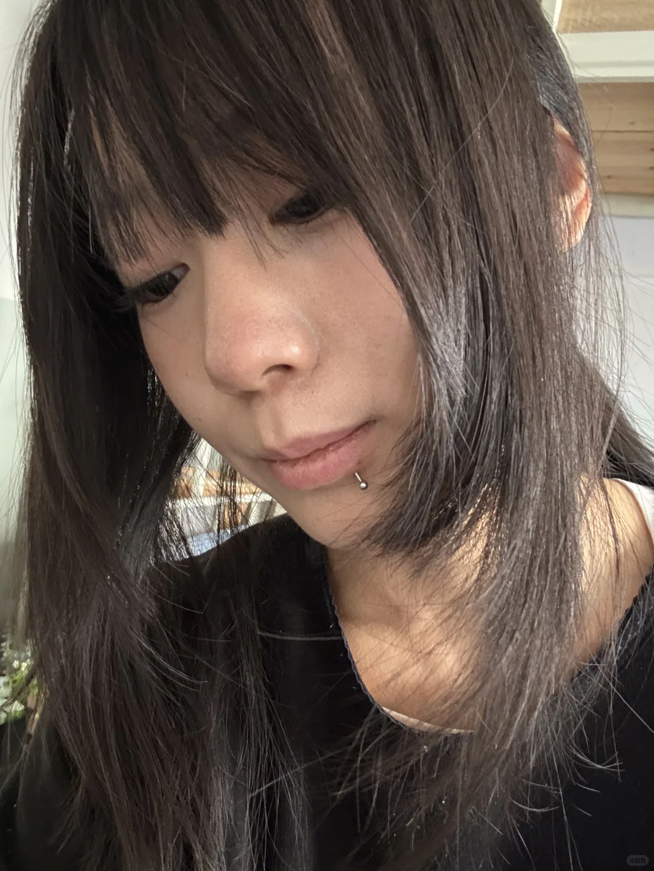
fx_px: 756
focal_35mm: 30
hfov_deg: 46.8
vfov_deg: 60.0
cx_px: 327
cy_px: 436
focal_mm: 2.69
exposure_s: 1/16
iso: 640
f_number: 1.9
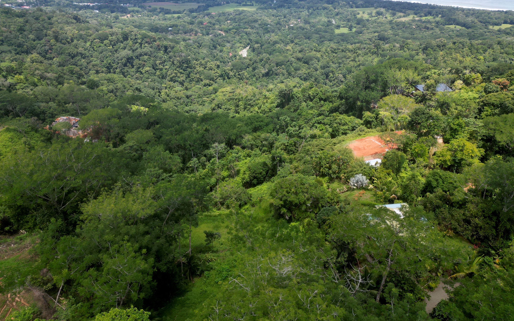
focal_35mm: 26
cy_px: 142
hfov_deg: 70.4
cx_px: 257
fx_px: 364
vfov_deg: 47.5
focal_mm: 6.72
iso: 140
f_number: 1.7
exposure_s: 1/2000
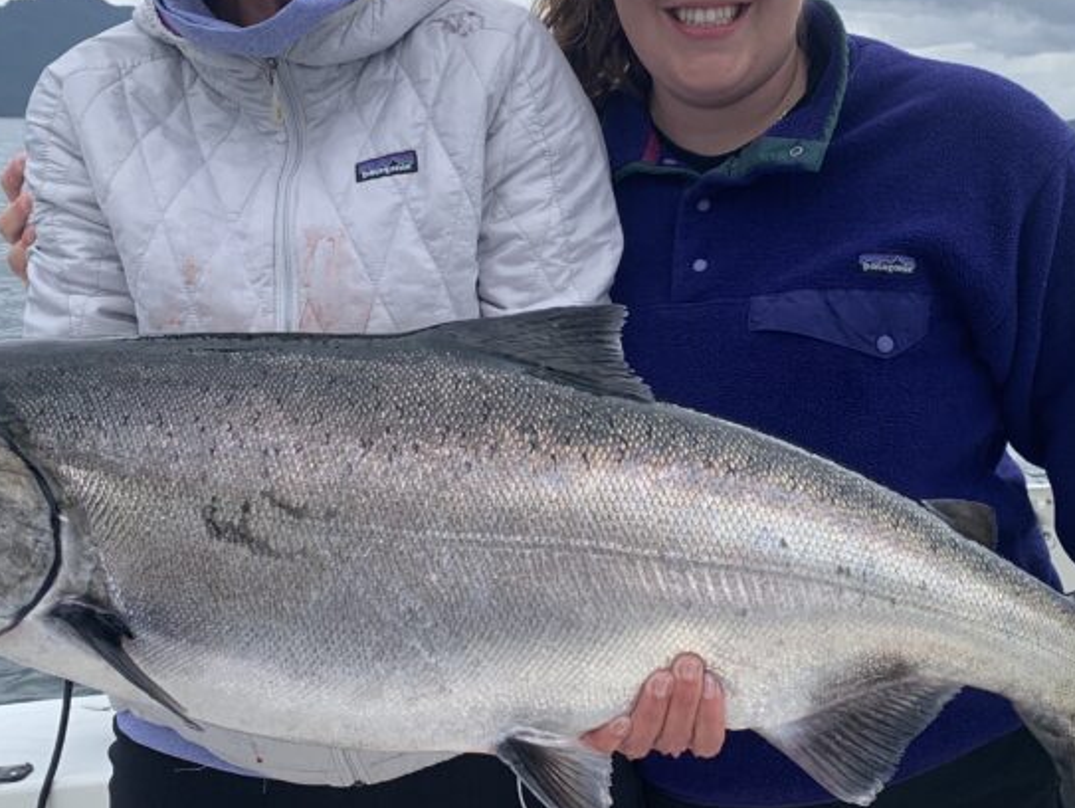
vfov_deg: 29.6
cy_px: 287
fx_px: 1523
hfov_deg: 38.9
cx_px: 560
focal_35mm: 49
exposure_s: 1/1992
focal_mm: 4.25
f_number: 1.8
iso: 25
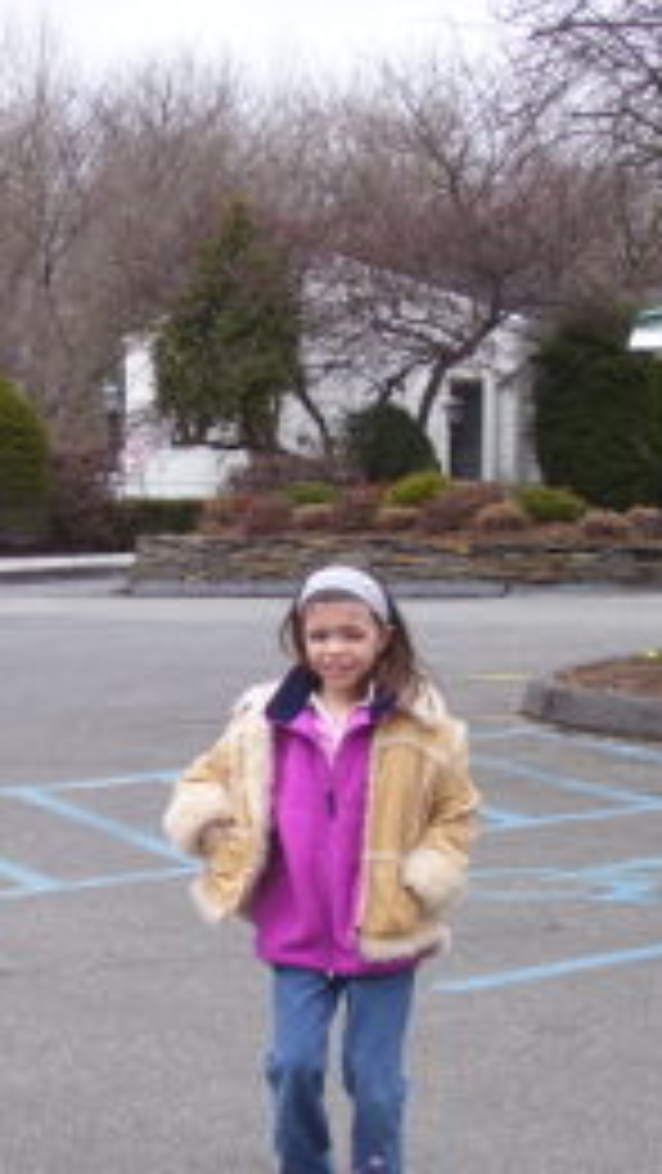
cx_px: 0
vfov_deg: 15.7
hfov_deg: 8.8
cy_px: 661
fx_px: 4271
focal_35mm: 137
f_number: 4.1
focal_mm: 13.5
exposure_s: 1/250
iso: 80
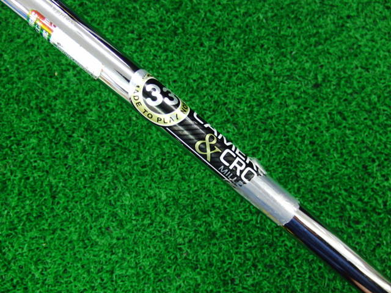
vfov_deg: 38.7
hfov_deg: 50.1
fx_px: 418
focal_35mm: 37
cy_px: 146
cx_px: 196
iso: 400
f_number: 3.6
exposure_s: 1/40
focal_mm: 6.42
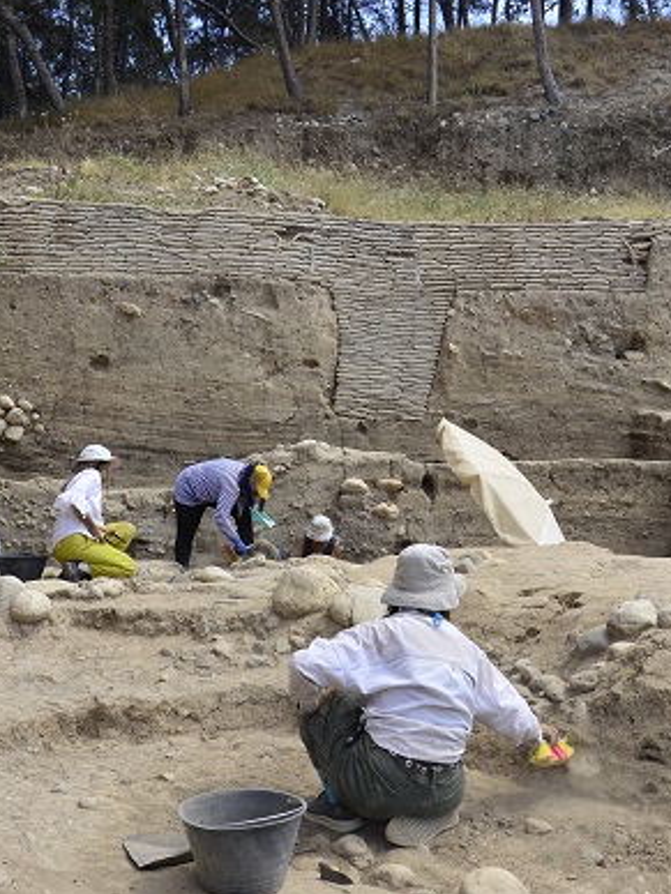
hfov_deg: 31.0
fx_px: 1208
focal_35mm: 47
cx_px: 341
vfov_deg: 40.6
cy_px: 444
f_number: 10
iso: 400
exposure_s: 1/400
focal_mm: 21
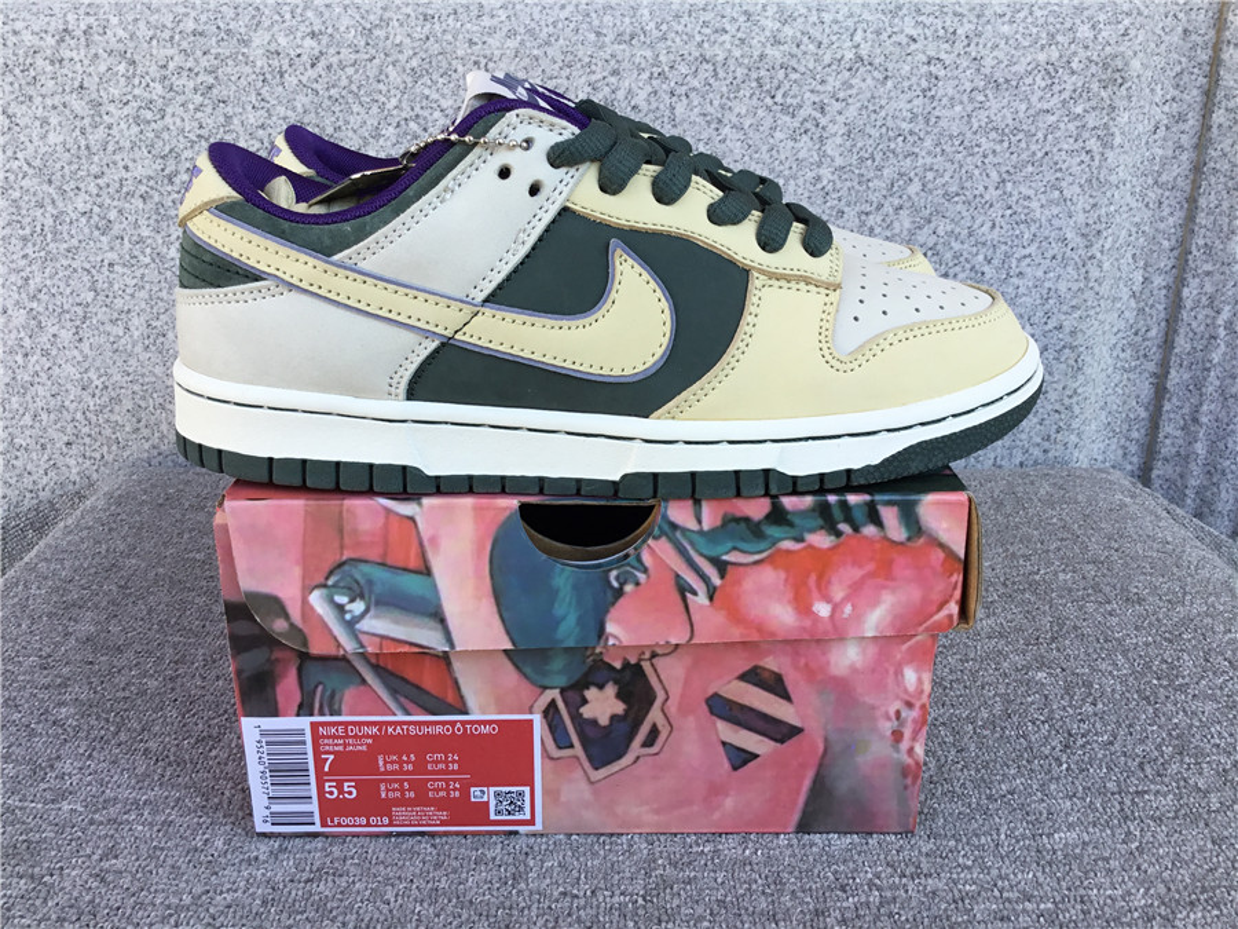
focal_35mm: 31
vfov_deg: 45.4
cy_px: 464
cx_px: 619
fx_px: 1109
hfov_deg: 58.4
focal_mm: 3.3
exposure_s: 1/167
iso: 25
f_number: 2.4
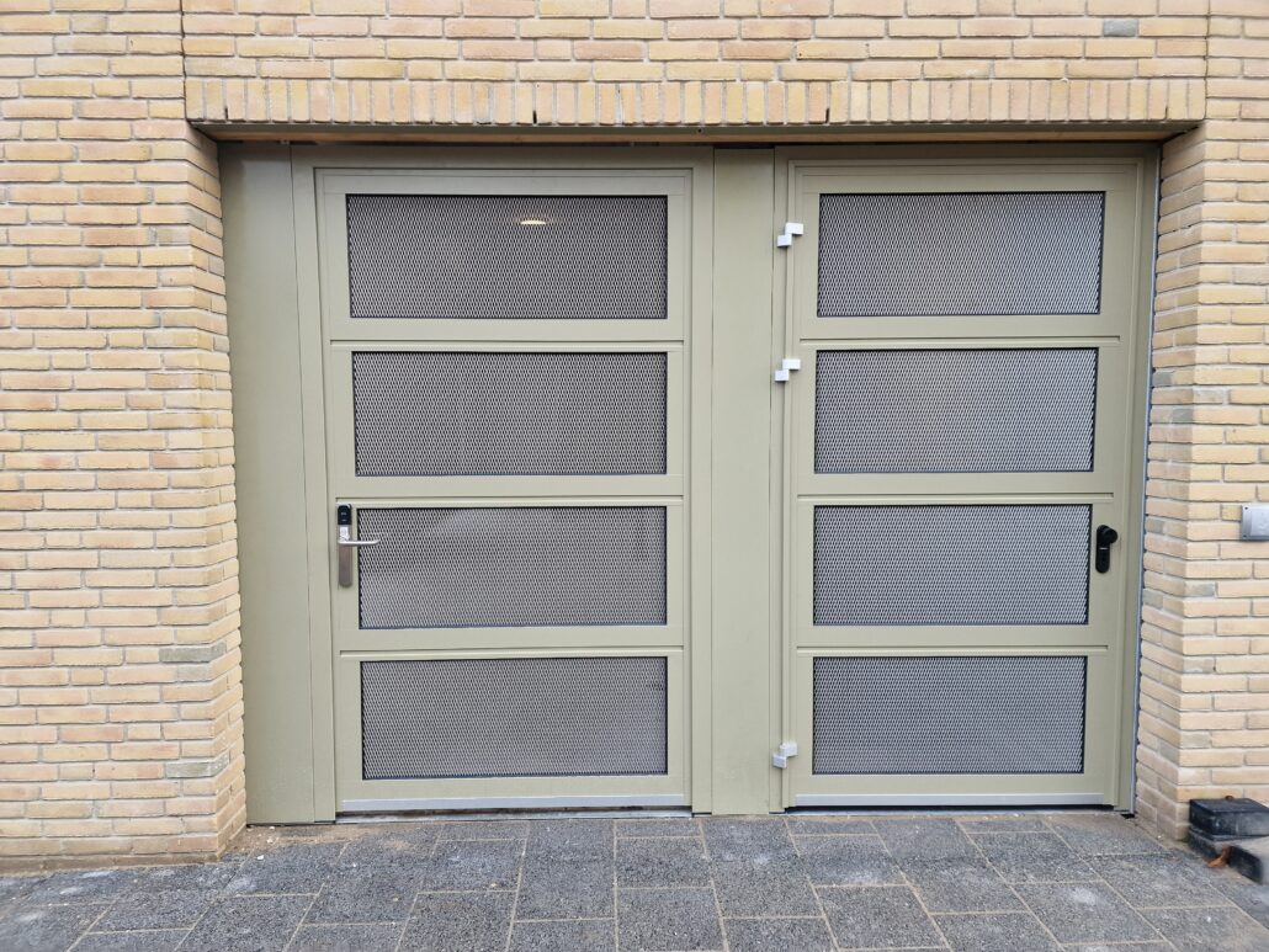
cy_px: 476
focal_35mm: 23
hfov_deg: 73.9
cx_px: 634
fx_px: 843
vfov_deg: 58.9
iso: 50
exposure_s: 1/180
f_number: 1.8
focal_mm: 6.4
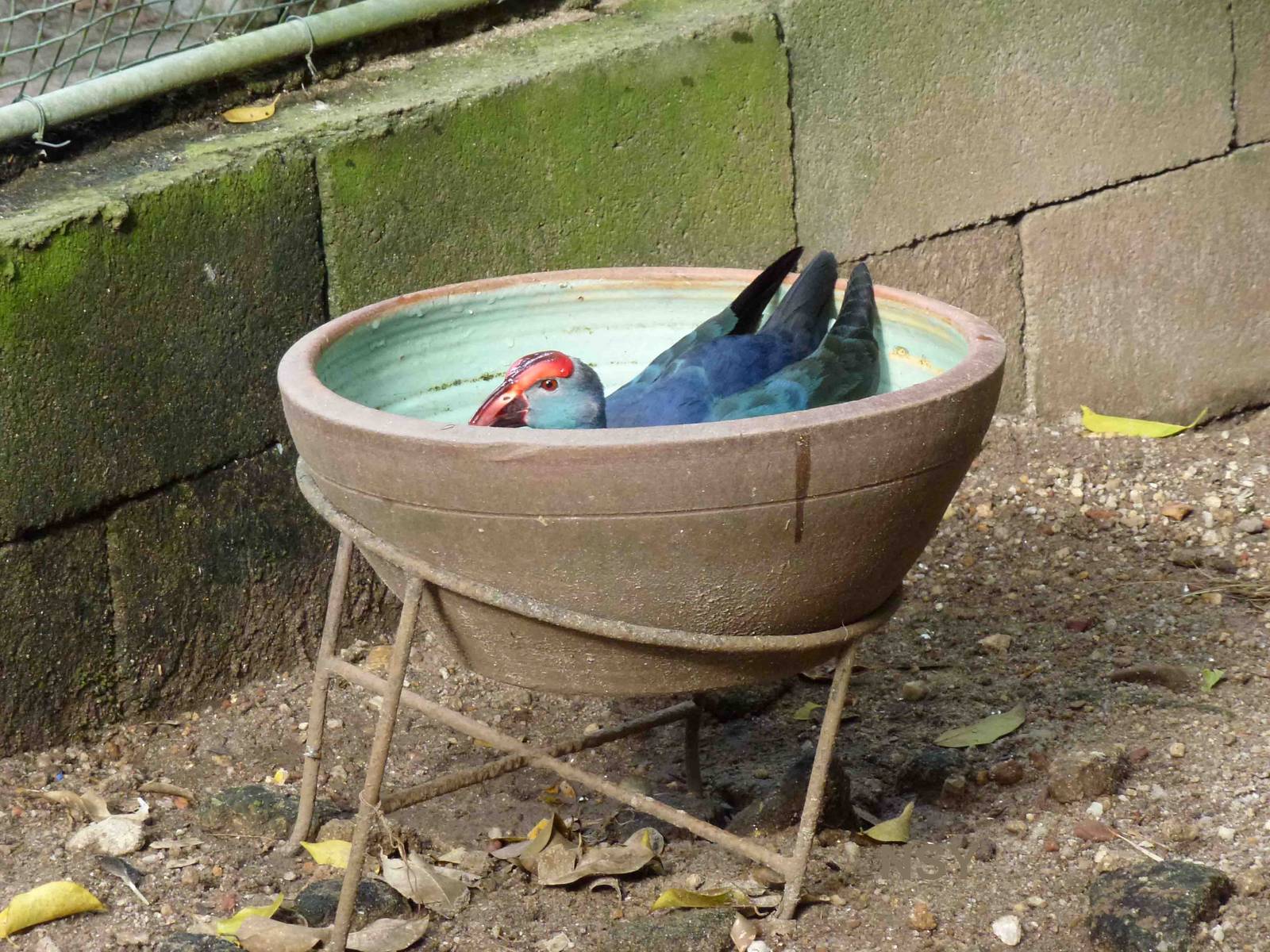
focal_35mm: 182
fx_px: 6677
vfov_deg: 8.2
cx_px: 635
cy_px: 476
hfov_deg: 10.9
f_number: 5.4
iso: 400
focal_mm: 32.6
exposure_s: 1/50
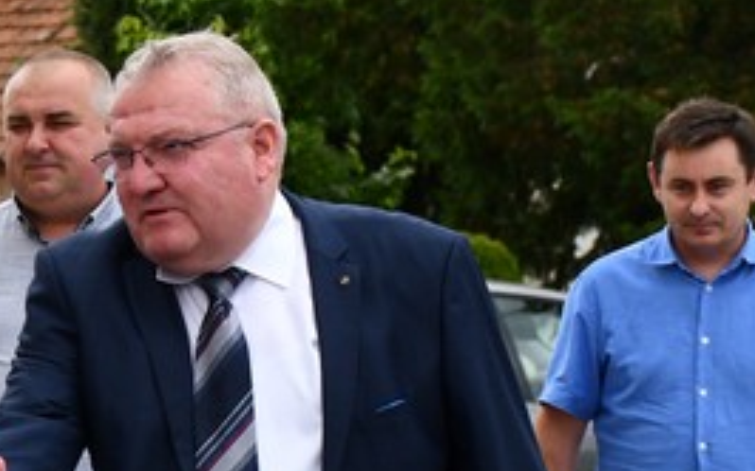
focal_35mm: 294
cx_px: -150
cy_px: 390
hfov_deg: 7.1
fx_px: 6047
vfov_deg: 4.5
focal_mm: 50
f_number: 6.3
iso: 200
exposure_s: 1/250
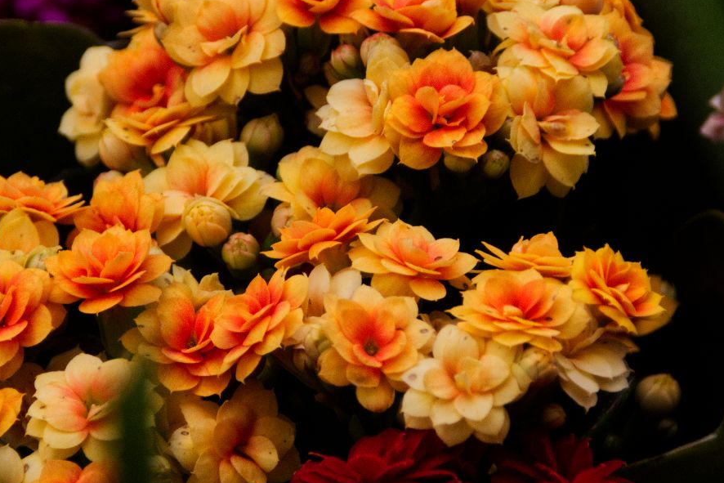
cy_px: 173
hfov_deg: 1.7
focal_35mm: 1219
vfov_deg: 1.1
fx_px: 24518
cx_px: 347
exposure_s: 1/400
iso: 400
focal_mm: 300
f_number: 6.3
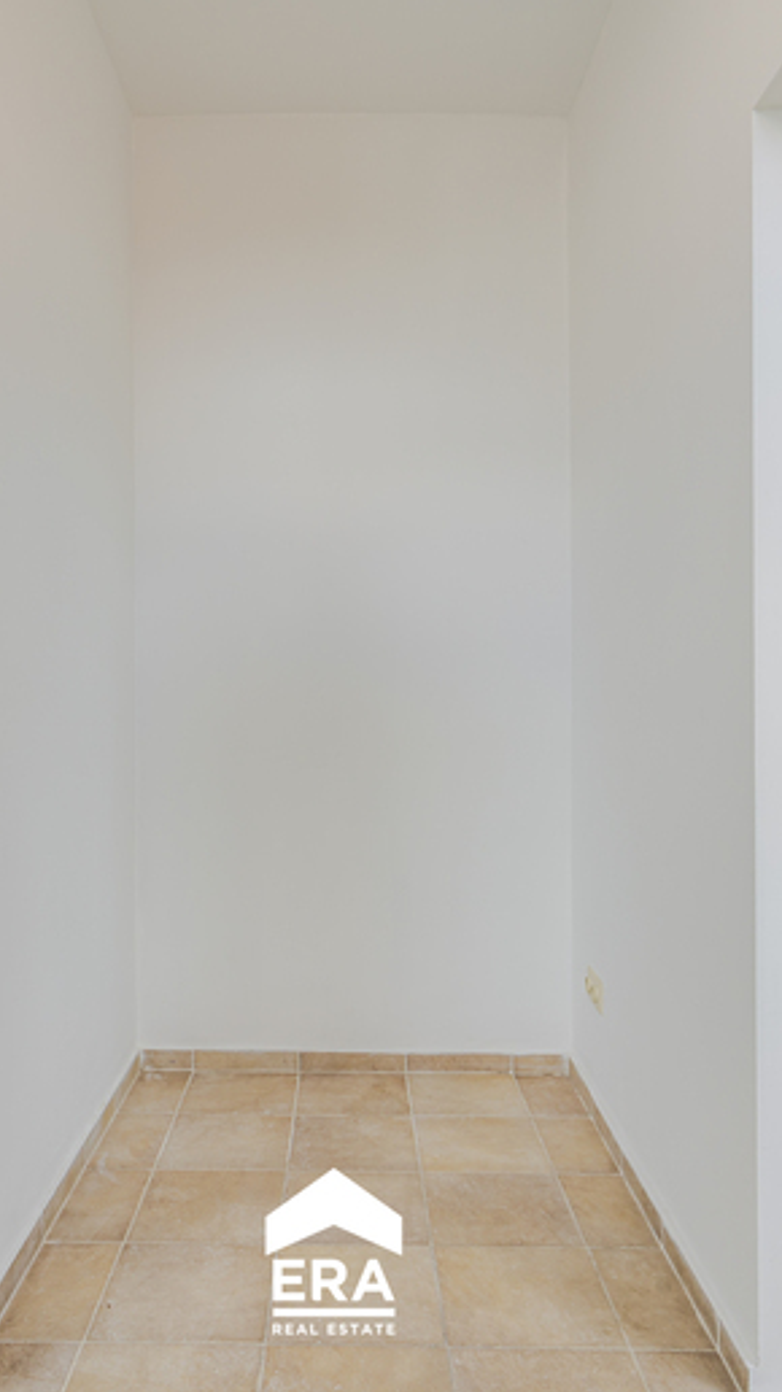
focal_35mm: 26
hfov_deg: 44.2
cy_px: 708
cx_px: 334
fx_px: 959
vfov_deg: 71.9
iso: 250
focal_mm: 16
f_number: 11
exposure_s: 1/200
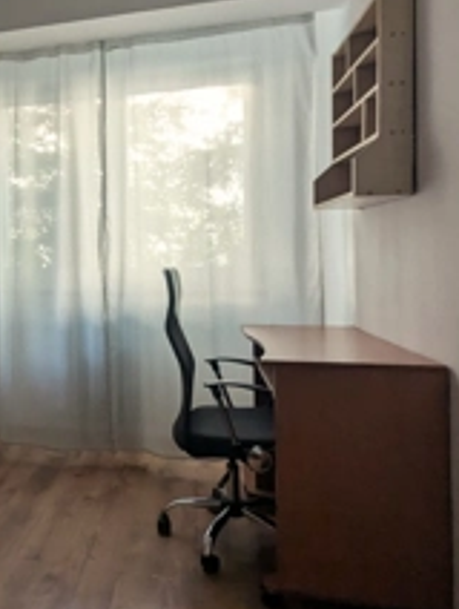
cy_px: 259
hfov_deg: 43.1
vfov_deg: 59.6
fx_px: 528
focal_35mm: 30
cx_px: 49
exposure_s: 1/23.8
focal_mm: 2.35
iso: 89
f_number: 2.2
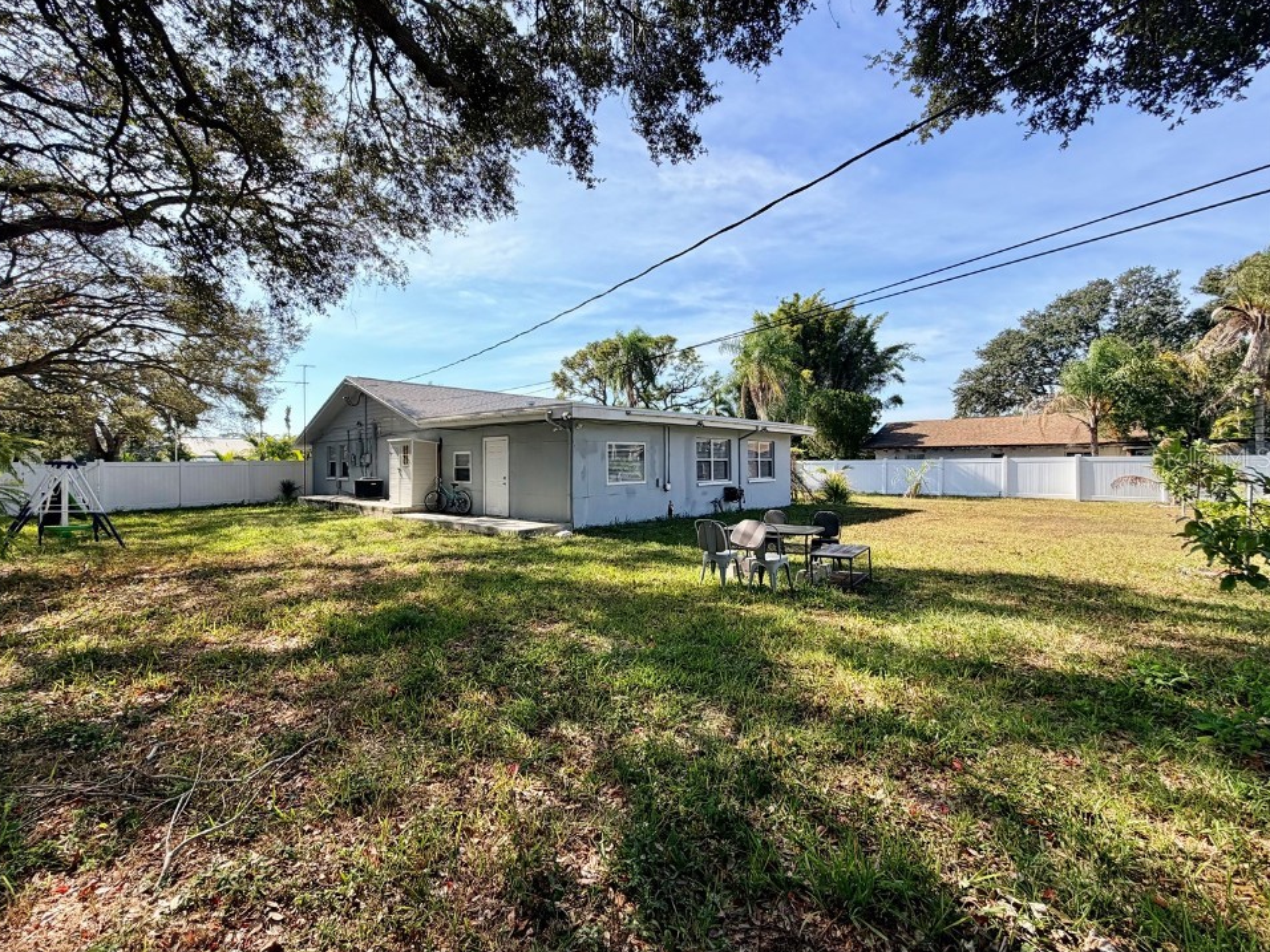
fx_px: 550
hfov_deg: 98.1
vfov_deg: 81.7
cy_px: 457
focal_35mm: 15
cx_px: 596
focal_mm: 2.22
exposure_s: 1/770
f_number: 2.2
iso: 25
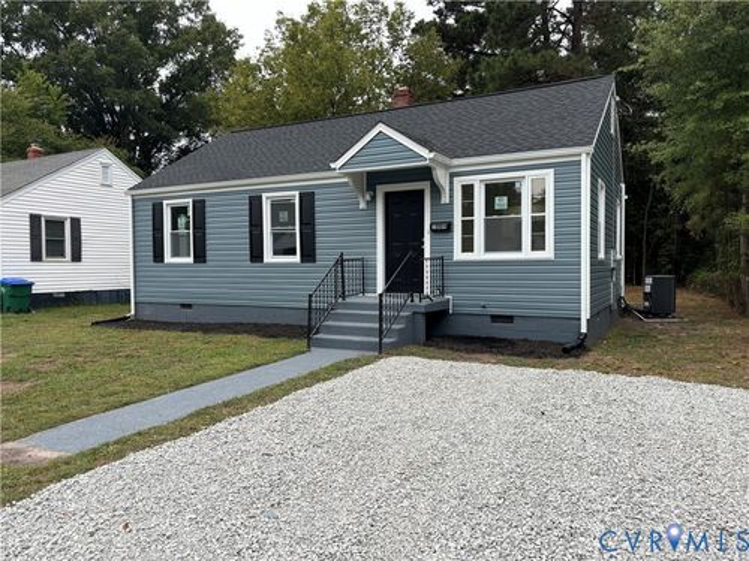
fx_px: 563
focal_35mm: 26
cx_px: 374
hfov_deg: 67.3
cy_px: 280
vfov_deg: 53.1
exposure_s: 1/167
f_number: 1.6
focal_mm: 5.96
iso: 40
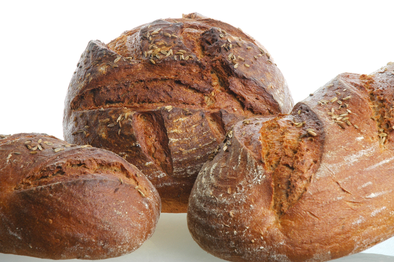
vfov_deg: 14.0
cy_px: 131
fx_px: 1066
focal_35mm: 98
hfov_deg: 20.9
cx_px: 197
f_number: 18
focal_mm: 65
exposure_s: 1/60
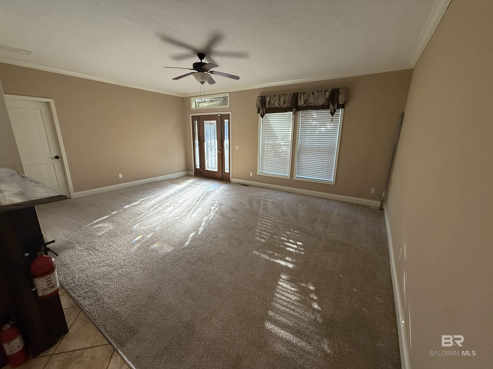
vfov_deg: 85.7
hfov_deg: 102.1
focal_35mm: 14
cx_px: 246
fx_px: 199
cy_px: 184
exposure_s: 1/120
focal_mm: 2.22
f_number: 2.2
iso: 200
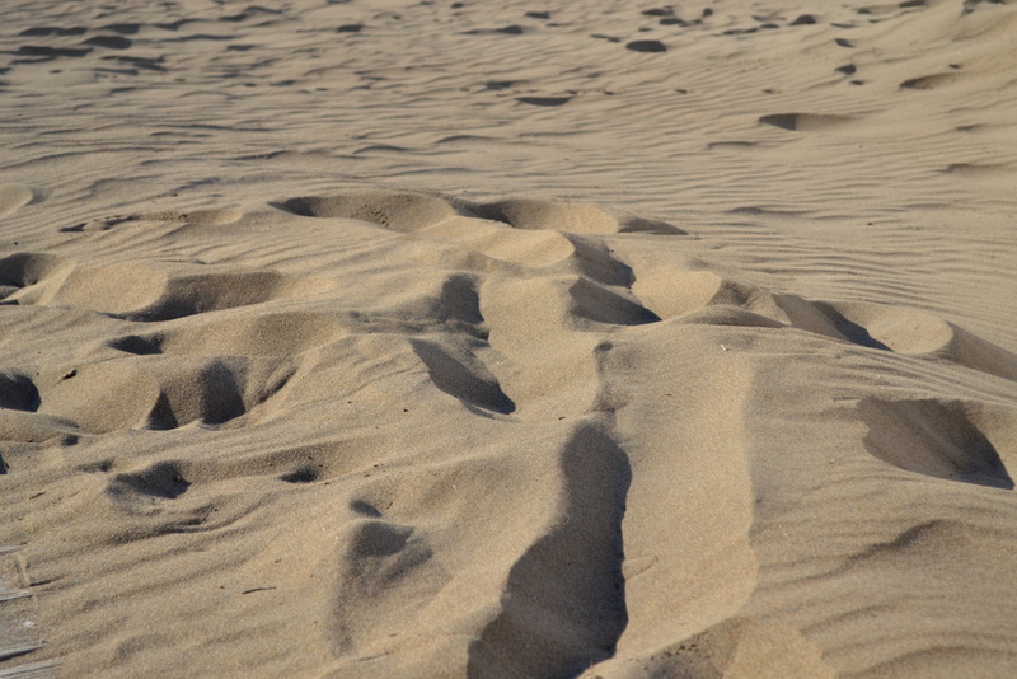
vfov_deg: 16.6
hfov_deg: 24.6
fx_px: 2331
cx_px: 508
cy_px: 340
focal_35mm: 82
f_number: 7.1
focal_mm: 55
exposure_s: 1/200
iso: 100
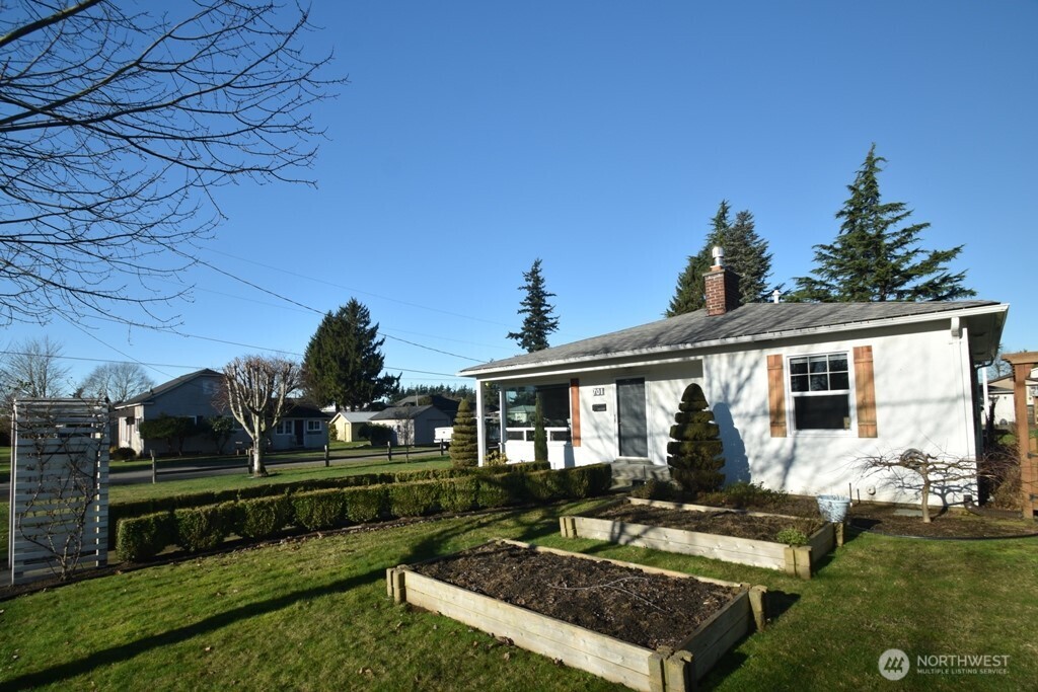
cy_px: 346
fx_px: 433
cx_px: 519
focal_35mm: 15
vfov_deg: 77.3
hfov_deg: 100.4
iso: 200
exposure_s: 1/250
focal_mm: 10
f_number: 8
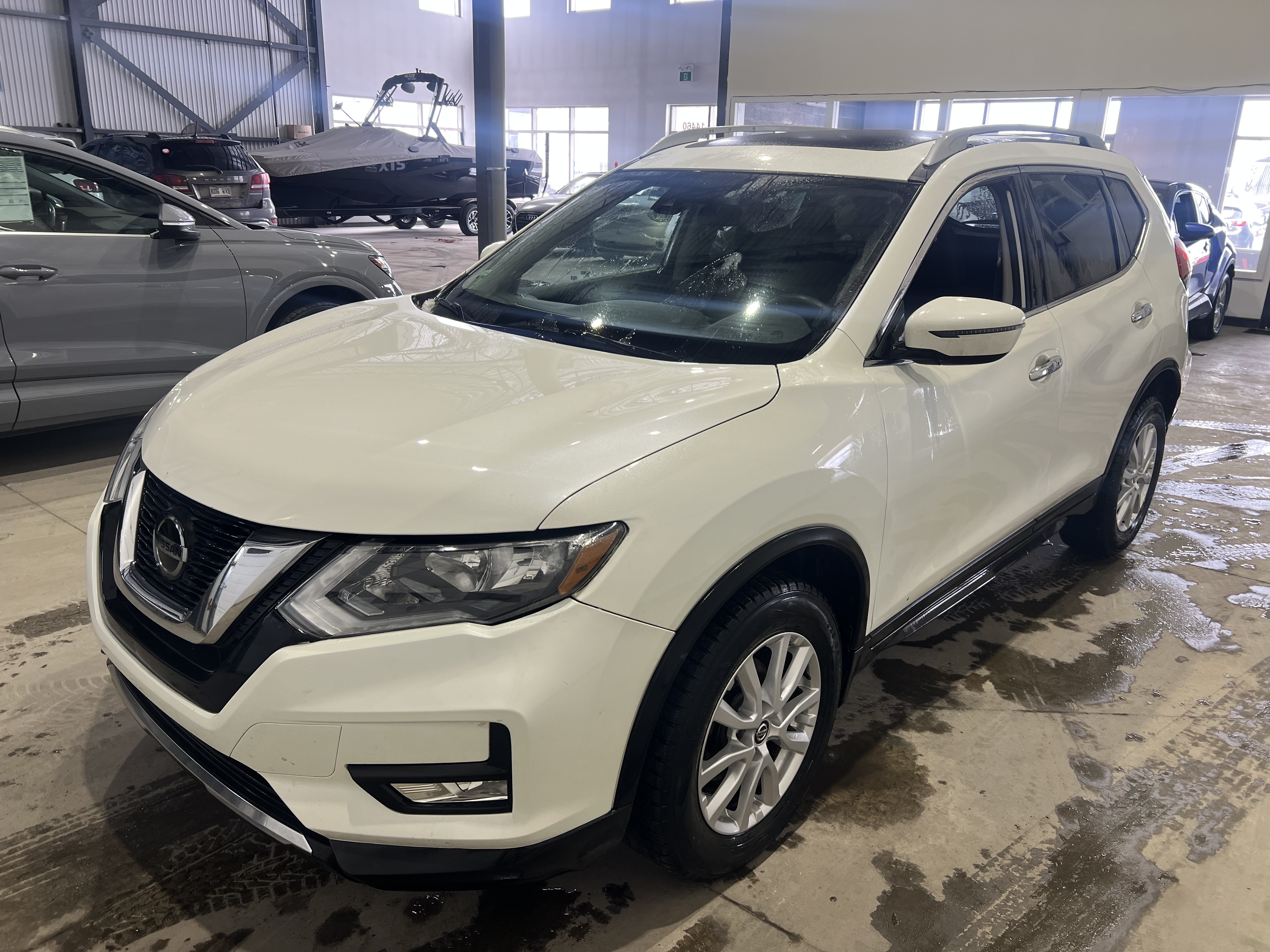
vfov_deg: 53.1
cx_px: 635
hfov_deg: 67.3
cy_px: 476
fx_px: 954
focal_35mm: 26
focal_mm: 5.7
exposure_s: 1/120
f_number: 1.5
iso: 50
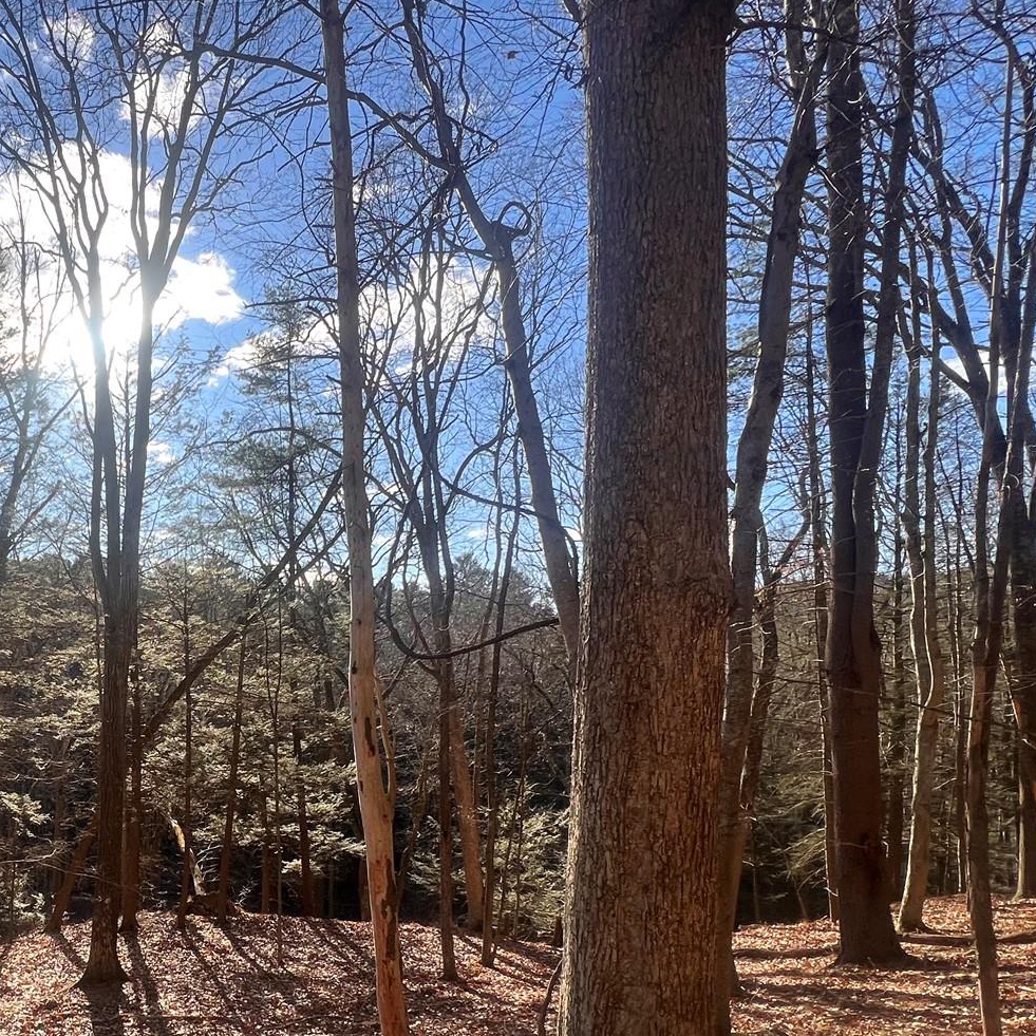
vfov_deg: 63.2
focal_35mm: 24
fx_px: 813
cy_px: 698
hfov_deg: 57.7
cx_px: 143
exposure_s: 1/477
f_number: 1.8
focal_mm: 1.57
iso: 32
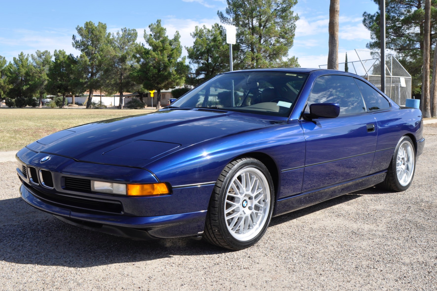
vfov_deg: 38.4
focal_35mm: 34
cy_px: 146
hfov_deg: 55.1
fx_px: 419
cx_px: 218
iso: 200
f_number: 9
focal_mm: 23
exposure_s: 1/320
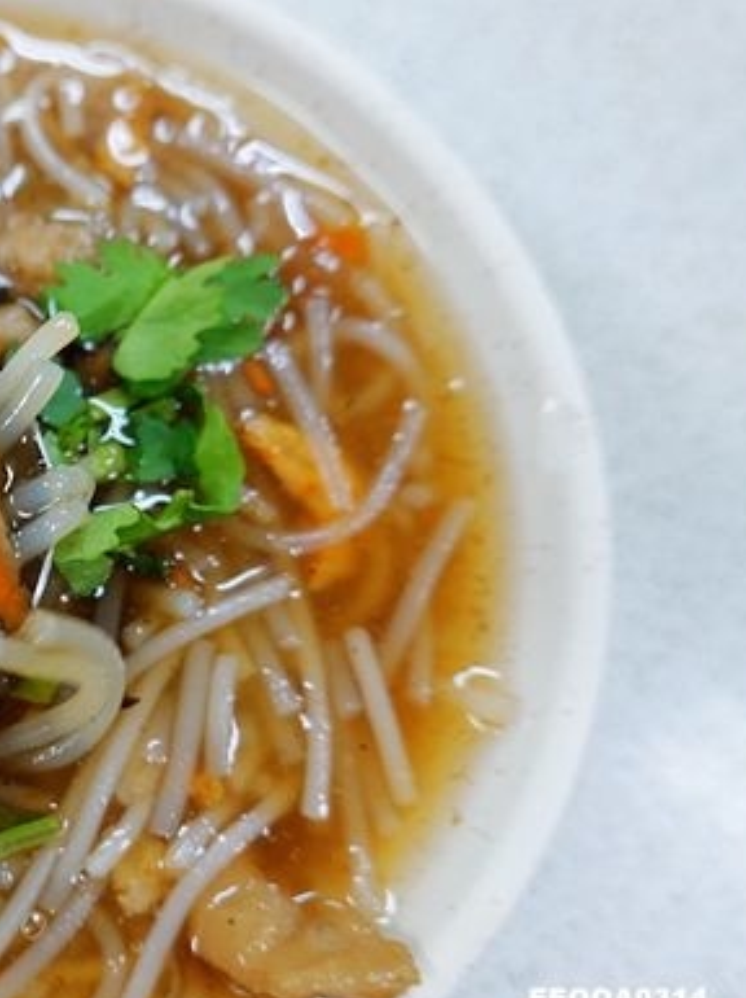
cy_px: 559
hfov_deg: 32.4
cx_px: -73
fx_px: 1123
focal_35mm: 39
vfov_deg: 47.8
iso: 400
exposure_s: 1/30
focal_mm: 9
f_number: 2.8
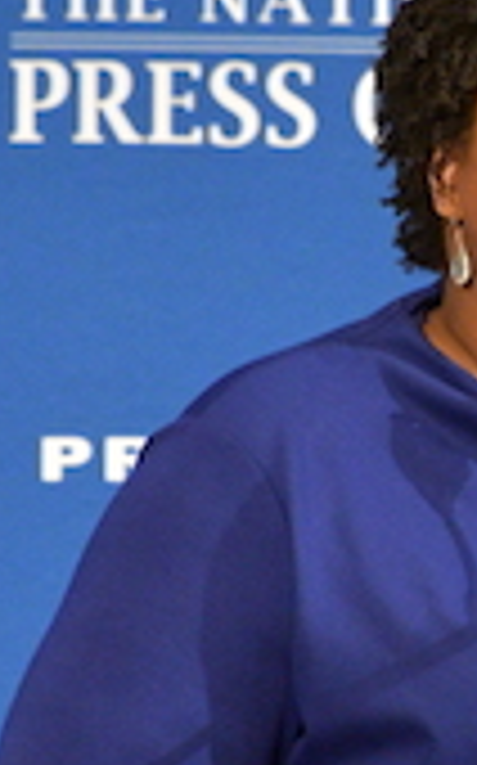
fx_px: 22523
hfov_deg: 1.2
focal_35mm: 1081
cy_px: 430
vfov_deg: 1.9
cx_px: 585
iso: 6400
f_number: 6.3
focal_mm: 240
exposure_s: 1/125
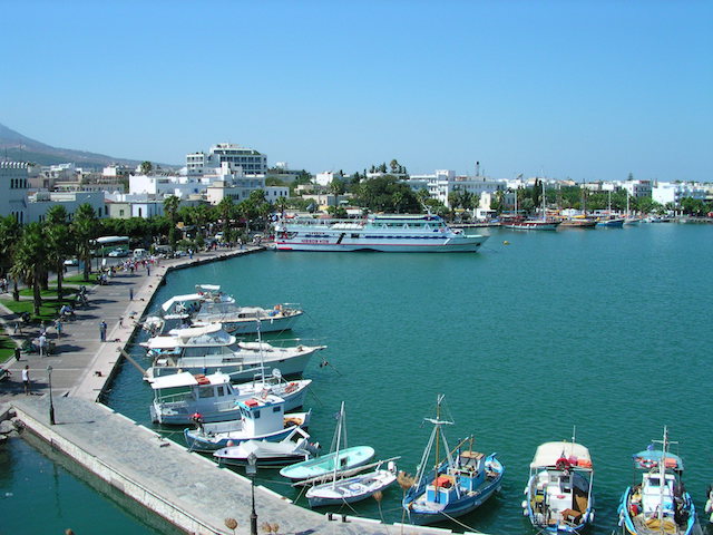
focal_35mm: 37
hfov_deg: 50.1
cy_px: 268
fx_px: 762
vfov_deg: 38.7
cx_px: 356
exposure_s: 1/498
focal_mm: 5.6
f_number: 4.5
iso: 100
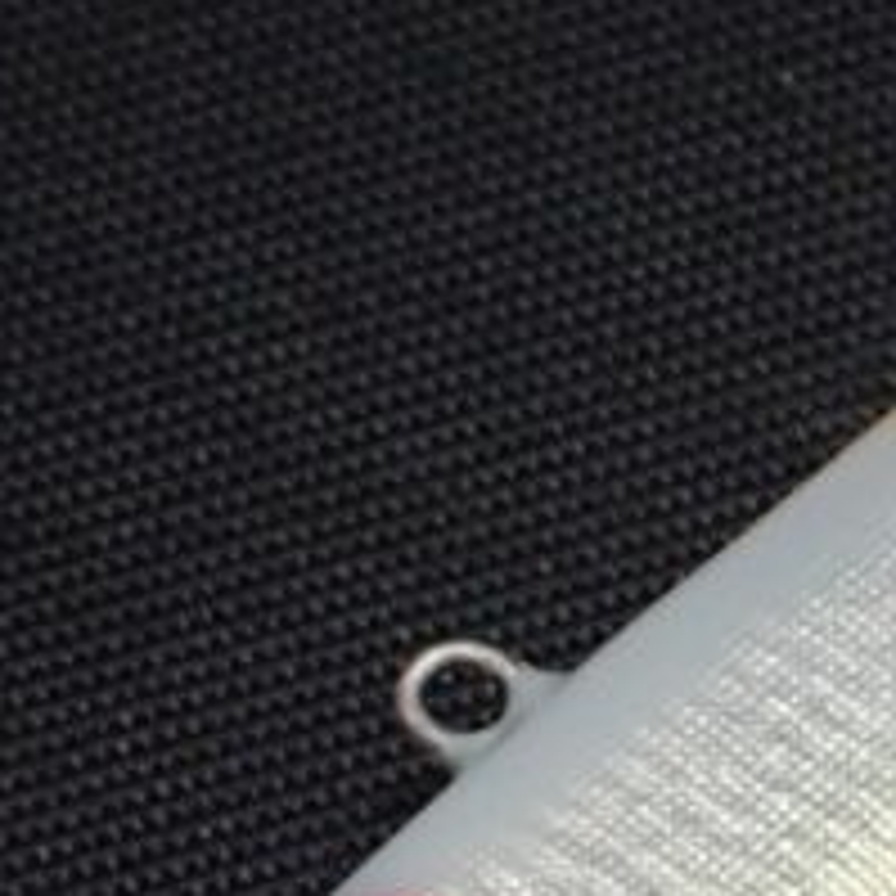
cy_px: 702
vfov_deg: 7.5
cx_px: 738
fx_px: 6853
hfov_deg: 7.5
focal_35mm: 234
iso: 800
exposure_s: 1/100
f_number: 4.5
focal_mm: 15.66
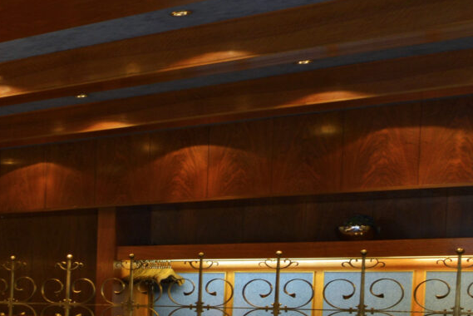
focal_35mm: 72
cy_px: 502
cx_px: -485
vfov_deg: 16.8
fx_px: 946
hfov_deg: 18.2
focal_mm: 16
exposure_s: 1/2
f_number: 13
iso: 400
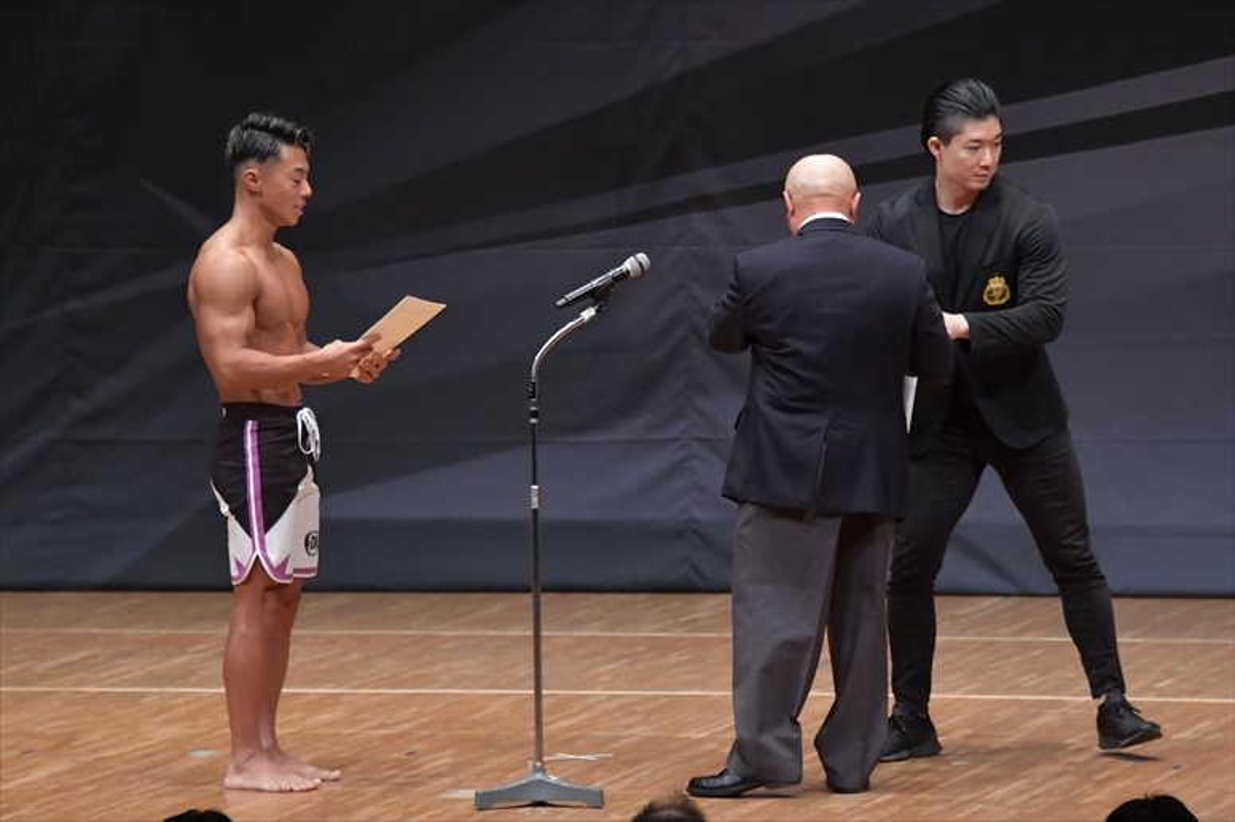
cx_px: 618
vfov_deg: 5.1
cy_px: 411
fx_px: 9258
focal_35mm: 270
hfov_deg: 7.6
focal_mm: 180
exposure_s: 1/400
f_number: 5.6
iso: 6400
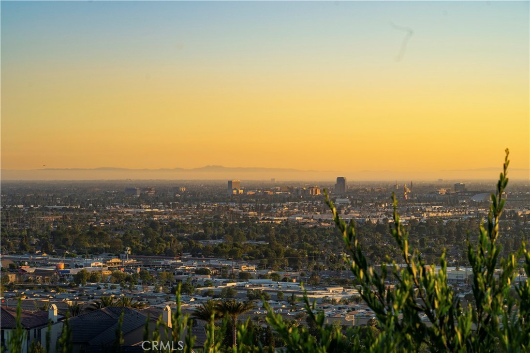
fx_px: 1546
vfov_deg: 13.0
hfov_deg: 19.5
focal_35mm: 105
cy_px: 176
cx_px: 265
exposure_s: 1/400
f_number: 9
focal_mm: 105
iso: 500
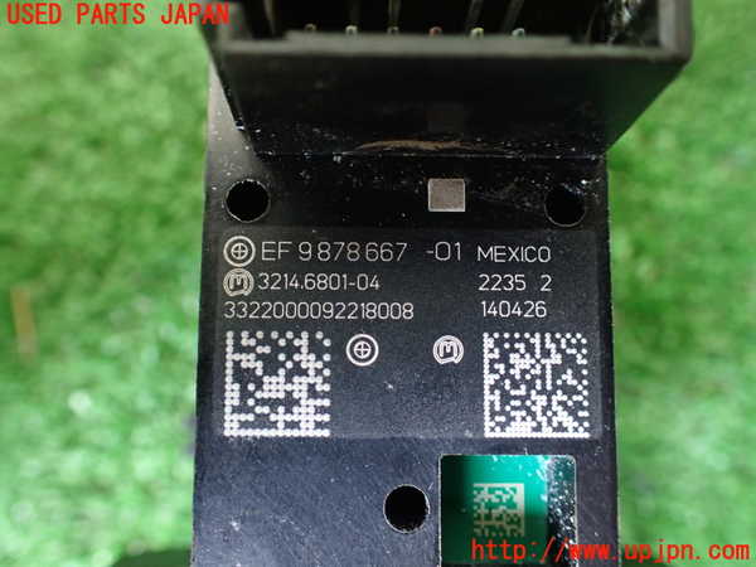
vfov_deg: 46.8
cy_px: 284
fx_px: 655
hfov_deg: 60.0
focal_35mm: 30
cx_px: 378
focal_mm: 5.4
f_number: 2.3
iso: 800
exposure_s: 1/40
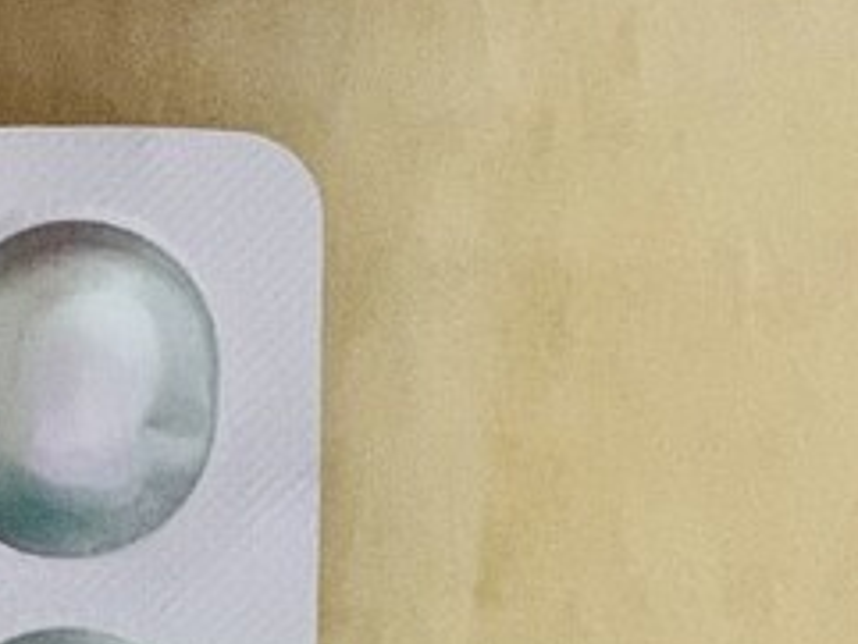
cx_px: -865
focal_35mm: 259
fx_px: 6423
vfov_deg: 5.7
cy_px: -39
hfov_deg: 7.3
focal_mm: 6
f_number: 2.4
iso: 320
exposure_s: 1/60
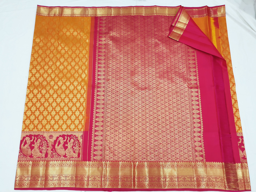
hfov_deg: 67.3
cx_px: 128
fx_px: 192
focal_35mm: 26
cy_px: 96
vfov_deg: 53.1
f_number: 2.4
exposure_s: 1/50
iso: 200
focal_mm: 4.3
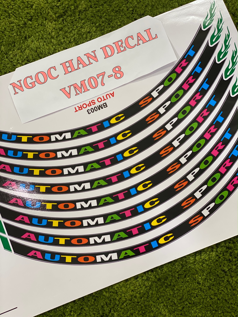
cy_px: 158
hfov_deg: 28.0
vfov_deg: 36.8
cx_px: 119
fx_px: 477
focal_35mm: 52
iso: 125
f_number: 2
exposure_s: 1/50
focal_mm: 6
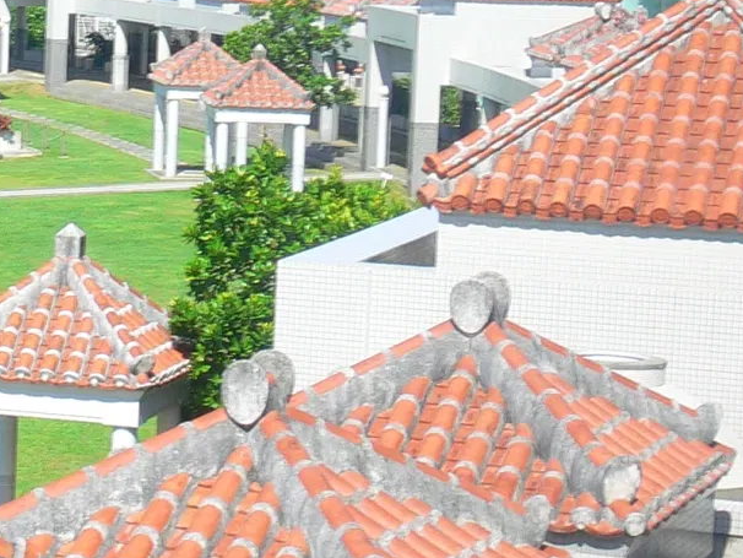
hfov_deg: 11.9
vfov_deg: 9.2
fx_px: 3457
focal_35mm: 161
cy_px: 168
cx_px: -224
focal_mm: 10.1
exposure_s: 1/100
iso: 80
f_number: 7.5
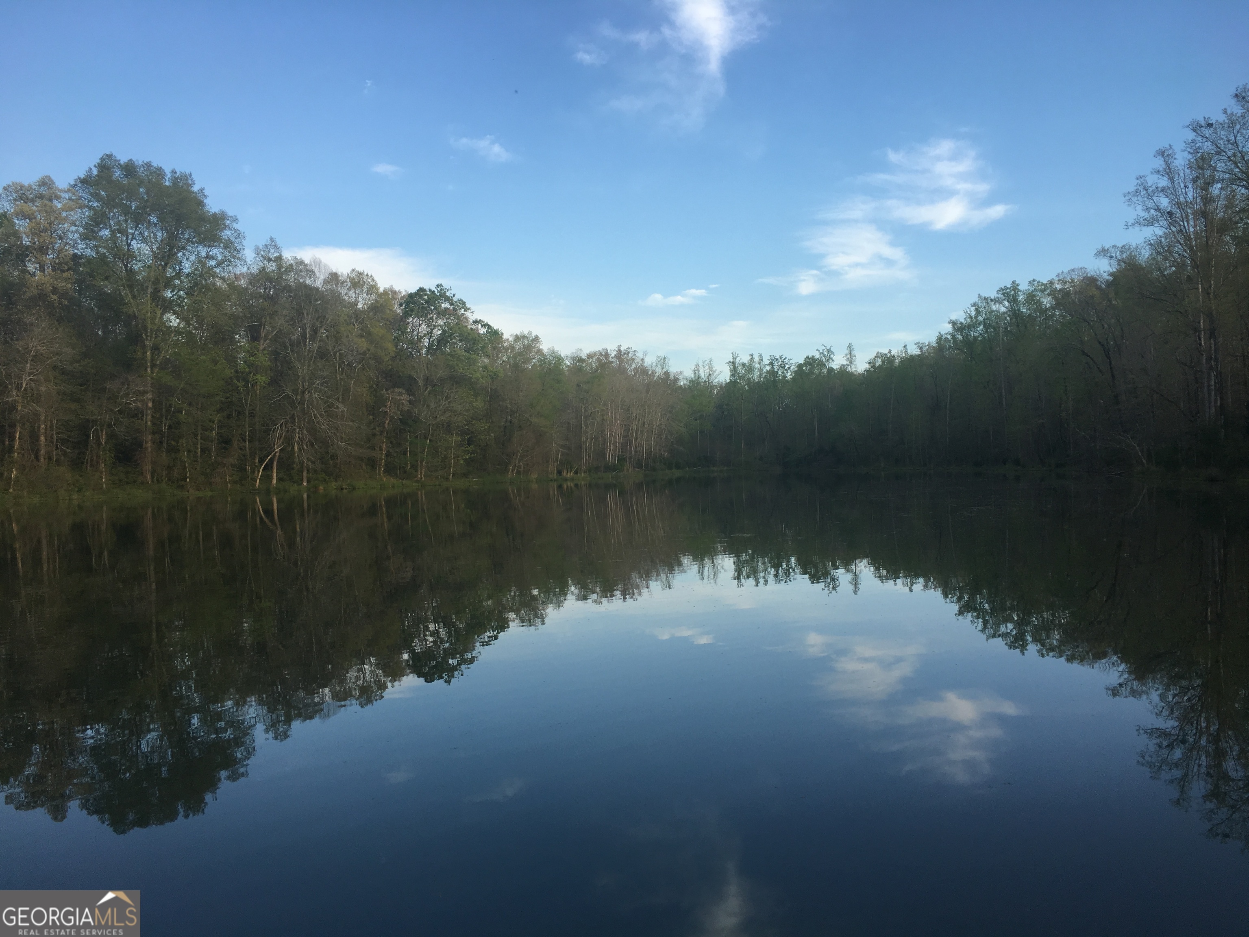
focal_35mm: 29
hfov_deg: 61.7
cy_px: 468
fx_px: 1046
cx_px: 624
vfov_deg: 48.2
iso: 25
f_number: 2.2
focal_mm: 4.15
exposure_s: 1/651
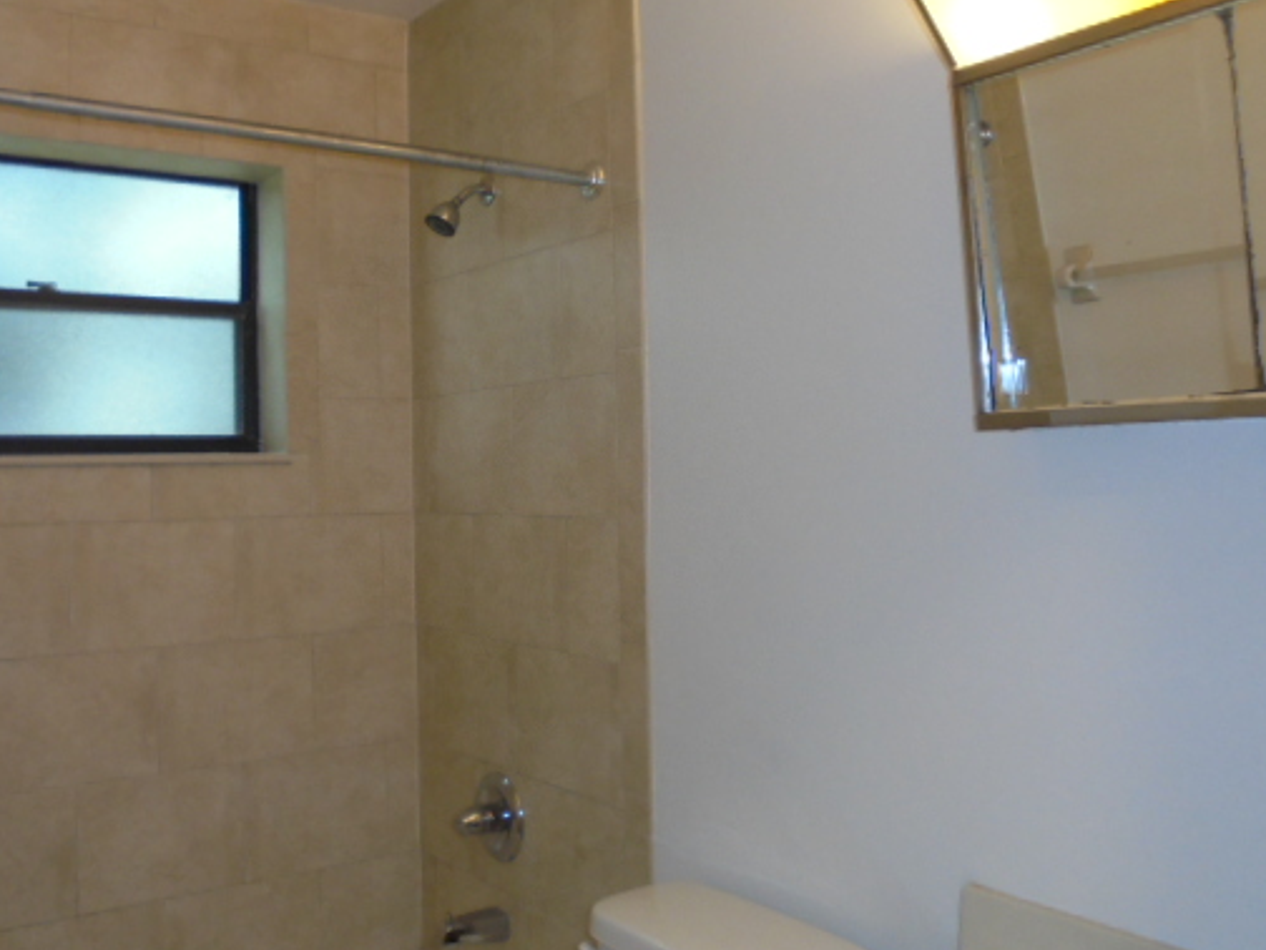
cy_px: 422
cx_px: 535
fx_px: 1207
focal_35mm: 33
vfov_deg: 42.9
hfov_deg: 55.1
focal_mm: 4.6
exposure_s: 1/30
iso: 200
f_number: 3.5
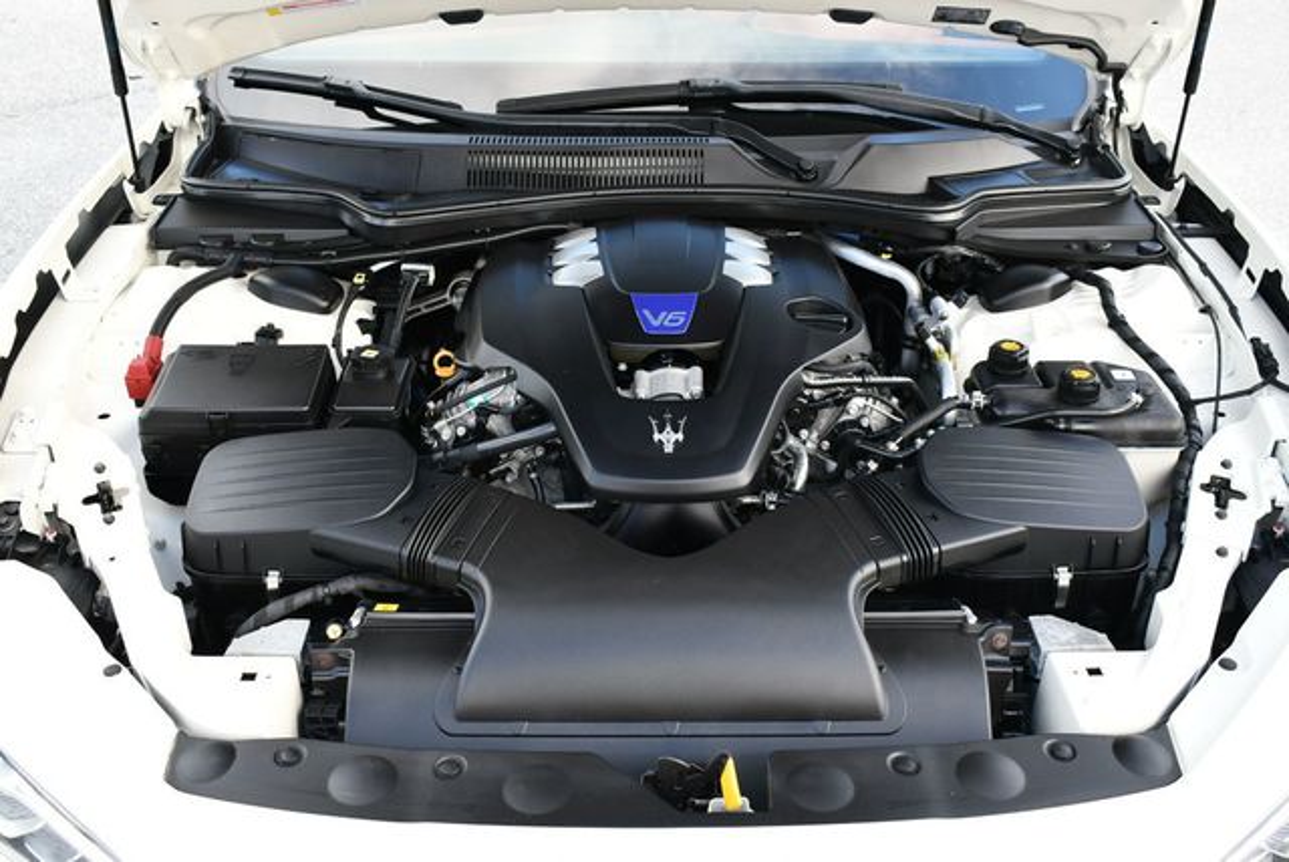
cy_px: 431
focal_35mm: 40
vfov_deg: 33.5
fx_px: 1433
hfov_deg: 48.4
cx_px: 644
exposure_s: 1/250
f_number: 5.6
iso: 400
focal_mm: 20
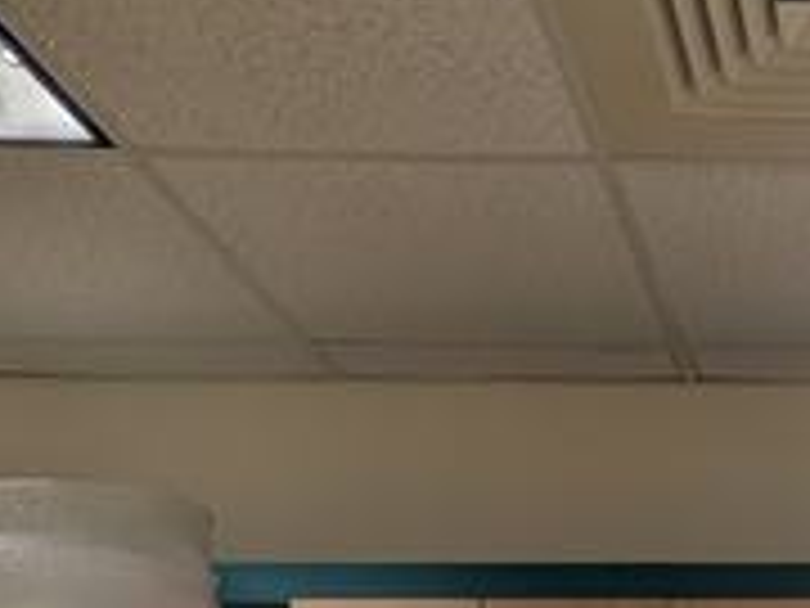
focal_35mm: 62
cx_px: 1069
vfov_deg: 16.1
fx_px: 1451
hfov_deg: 26.3
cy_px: 1324
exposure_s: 1/120
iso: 36
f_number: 1.7
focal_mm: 2.02
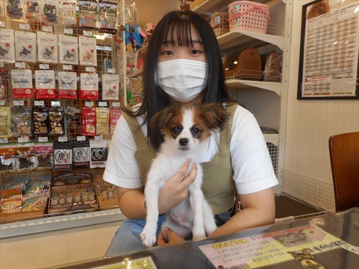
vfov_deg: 54.9
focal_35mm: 25
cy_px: 134
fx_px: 259
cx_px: 180
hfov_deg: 69.4
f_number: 3.7
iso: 80
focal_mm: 4.5
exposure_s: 1/30
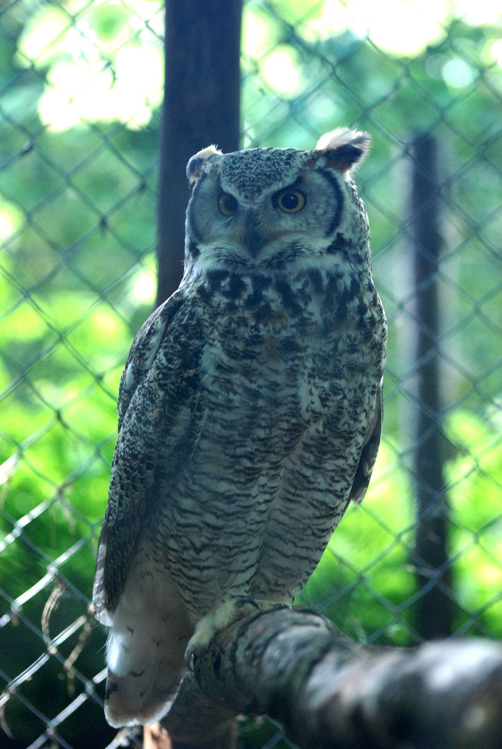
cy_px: 374
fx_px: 3754
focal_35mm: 180
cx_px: 251
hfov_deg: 7.7
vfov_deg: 11.4
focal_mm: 120
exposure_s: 1/160
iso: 1600
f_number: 4
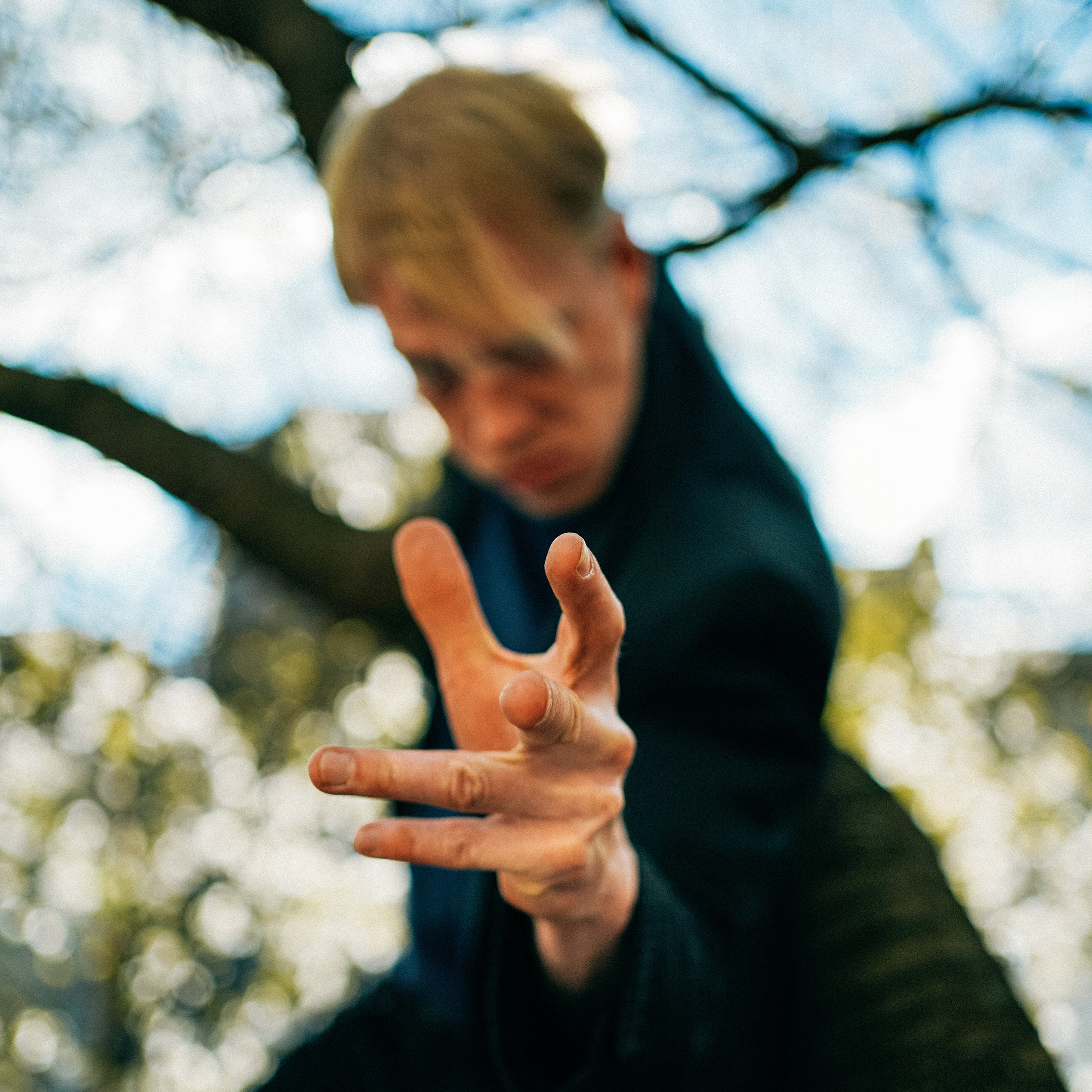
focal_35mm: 45
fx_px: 1606
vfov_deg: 37.3
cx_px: 543
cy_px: 688
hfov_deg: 37.6
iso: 125
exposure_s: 1/5000
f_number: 1.8
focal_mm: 35
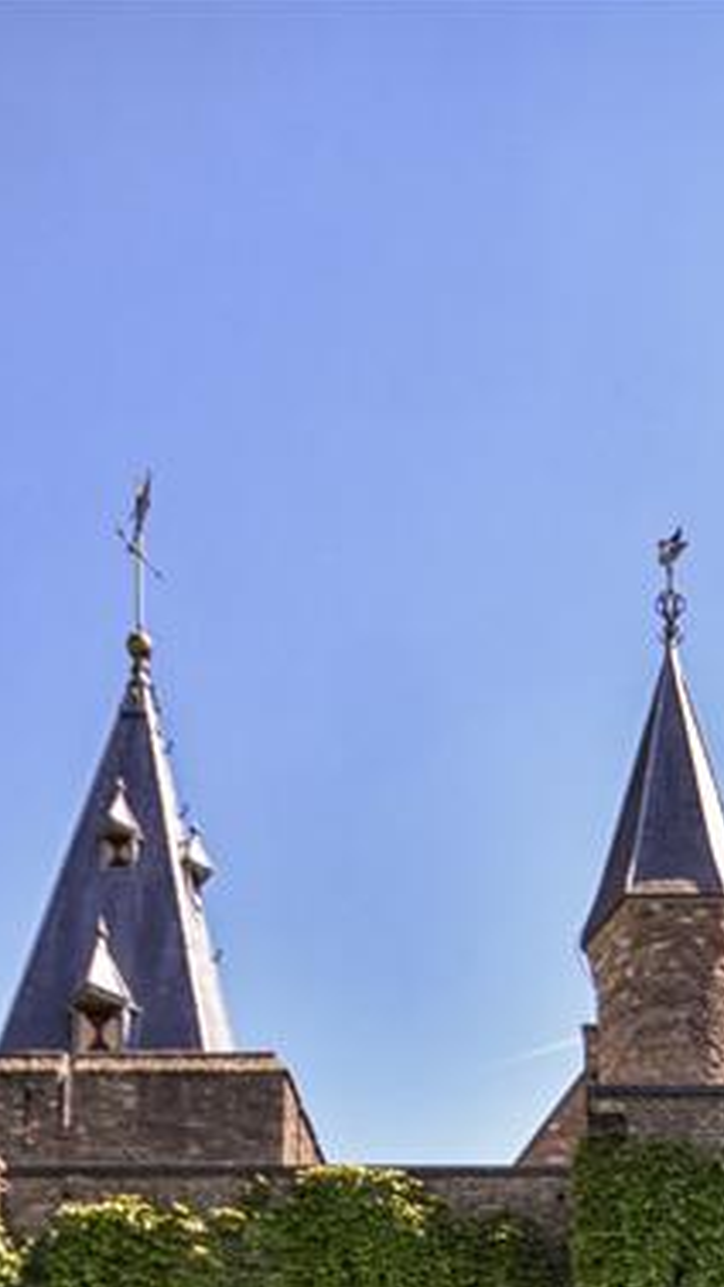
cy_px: 1837
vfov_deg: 30.4
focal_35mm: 45
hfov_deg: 25.9
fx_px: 1536
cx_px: 615
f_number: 8
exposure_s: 1/250
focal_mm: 10
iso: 200
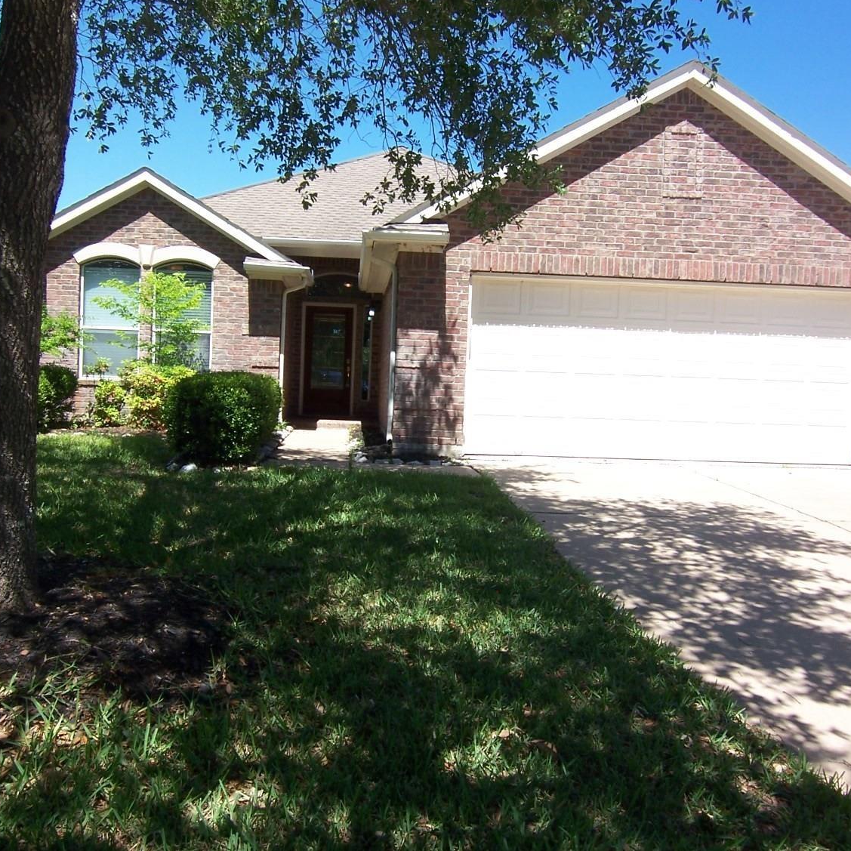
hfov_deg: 57.3
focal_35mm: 28
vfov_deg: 57.3
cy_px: 413
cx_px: 405
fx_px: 779
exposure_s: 1/125
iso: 64
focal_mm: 3.8
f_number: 5.6
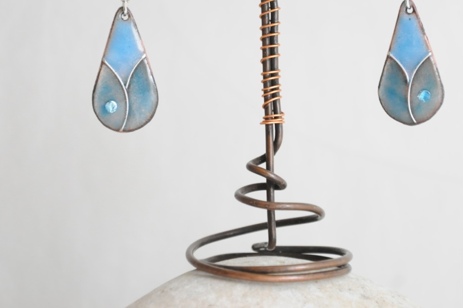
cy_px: 86
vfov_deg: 5.5
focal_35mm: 249
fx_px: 3196
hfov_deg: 8.3
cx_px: 263
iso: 1600
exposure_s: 1/60
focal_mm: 105
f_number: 5.6
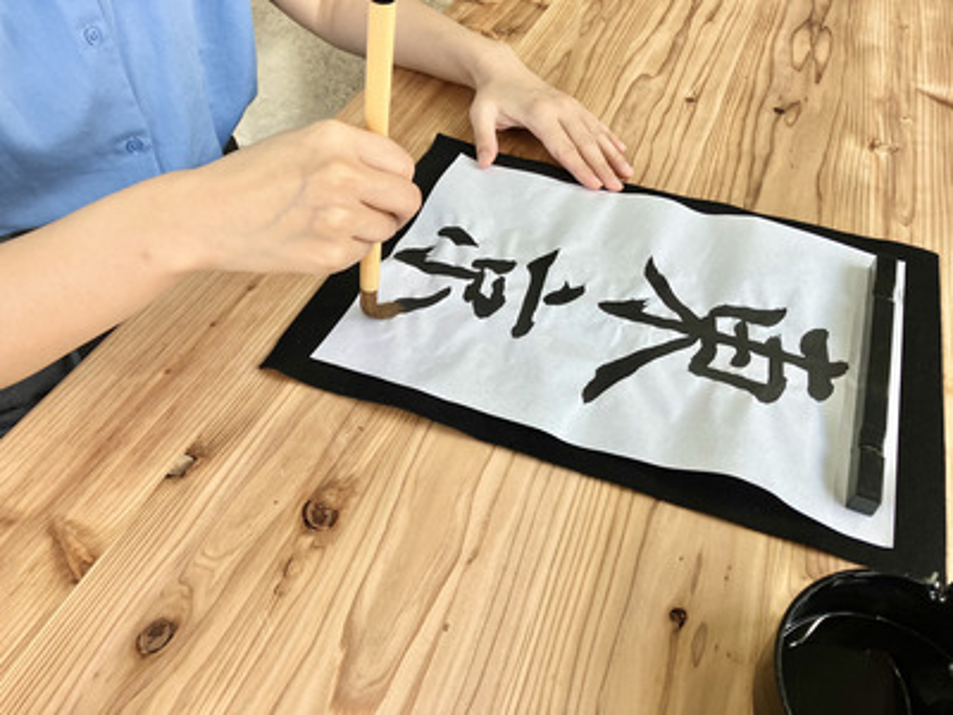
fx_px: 771
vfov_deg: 49.7
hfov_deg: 63.4
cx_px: 476
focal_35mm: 28
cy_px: 358
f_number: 1.8
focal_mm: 3.99
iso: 50
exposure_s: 1/100
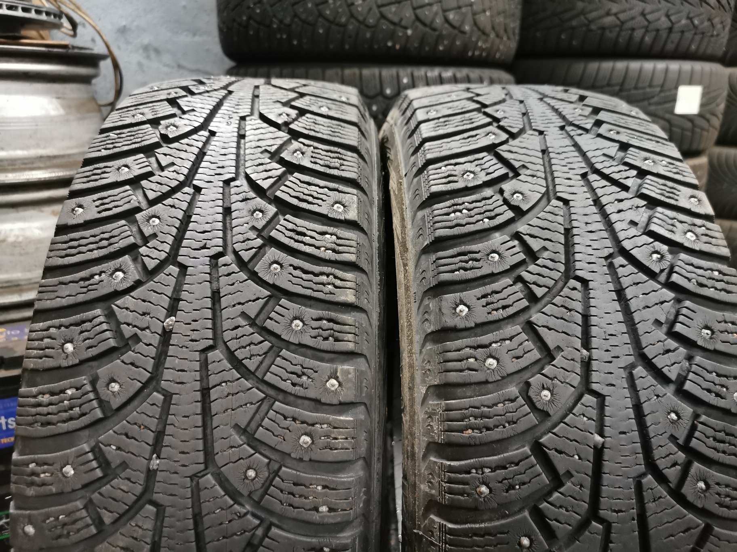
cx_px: 368
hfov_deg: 65.3
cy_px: 276
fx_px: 575
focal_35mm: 27
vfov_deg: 51.4
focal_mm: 5.56
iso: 640
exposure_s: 1/25
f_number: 1.6
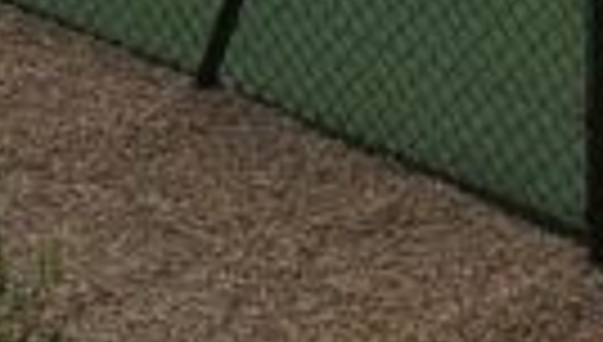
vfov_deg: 4.7
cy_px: -936
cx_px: 778
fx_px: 3861
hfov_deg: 8.8
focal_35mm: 241
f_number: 2.2
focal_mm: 4.15
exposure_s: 1/2564
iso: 32
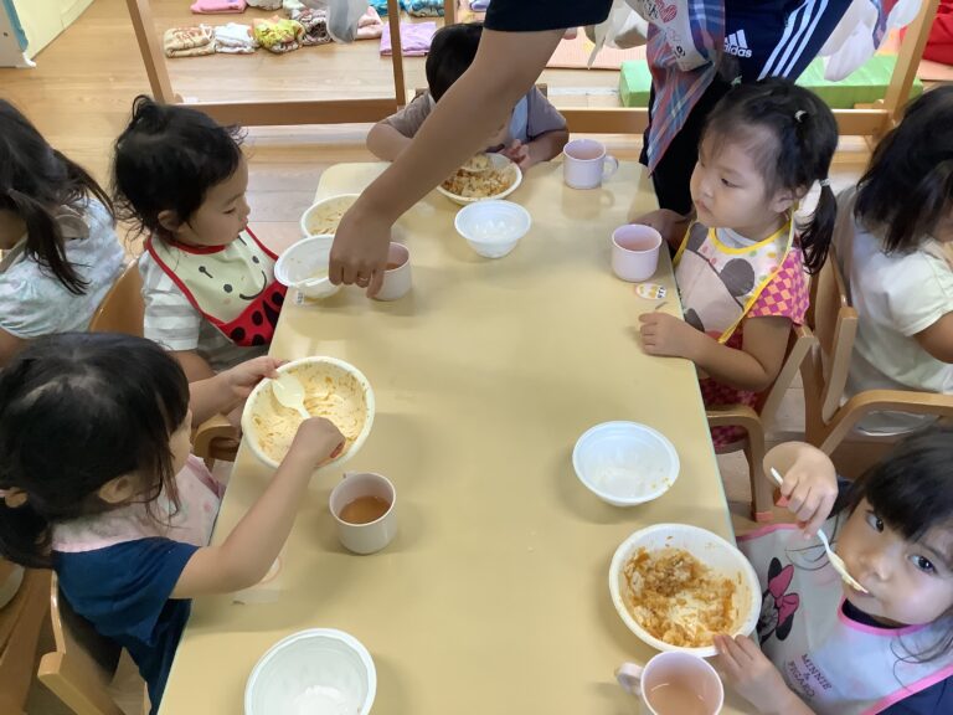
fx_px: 853
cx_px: 476
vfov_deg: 45.4
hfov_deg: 58.4
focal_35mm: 31
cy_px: 358
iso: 160
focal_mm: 3.3
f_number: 2.4
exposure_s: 1/60
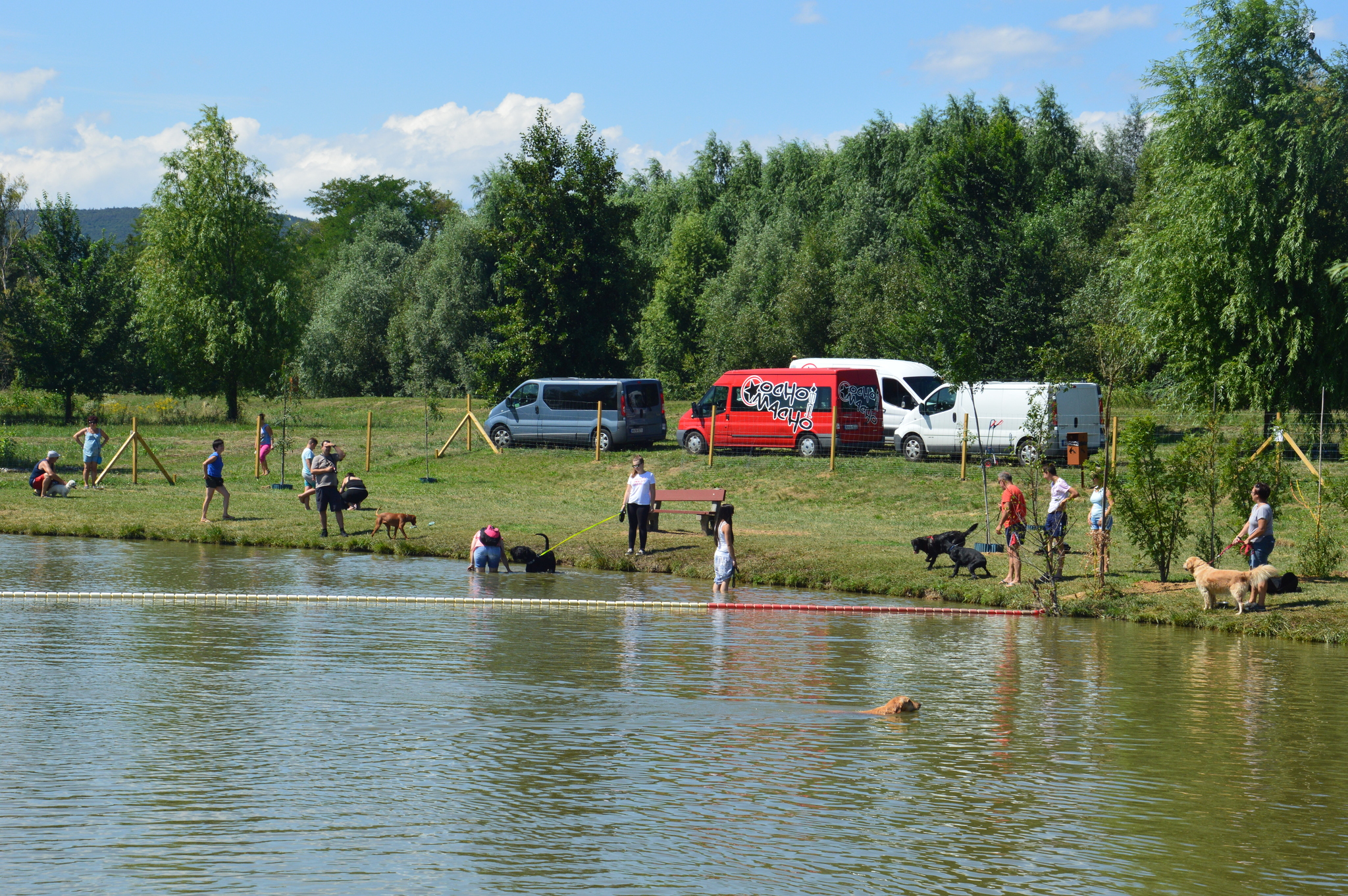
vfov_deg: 18.2
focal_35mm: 75
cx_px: 674
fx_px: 2806
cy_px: 448
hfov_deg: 27.0
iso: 400
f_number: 11
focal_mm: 50
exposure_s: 1/500
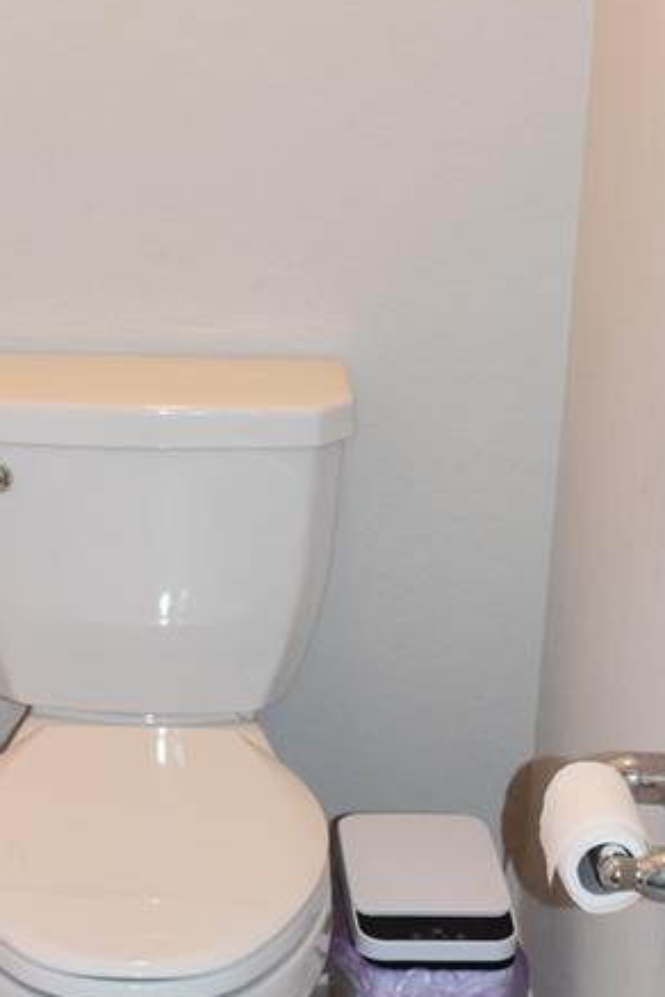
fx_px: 2050
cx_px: 31
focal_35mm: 74
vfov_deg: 27.3
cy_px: 458
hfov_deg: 18.0
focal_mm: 18
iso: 800
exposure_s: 1/80
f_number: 4.5
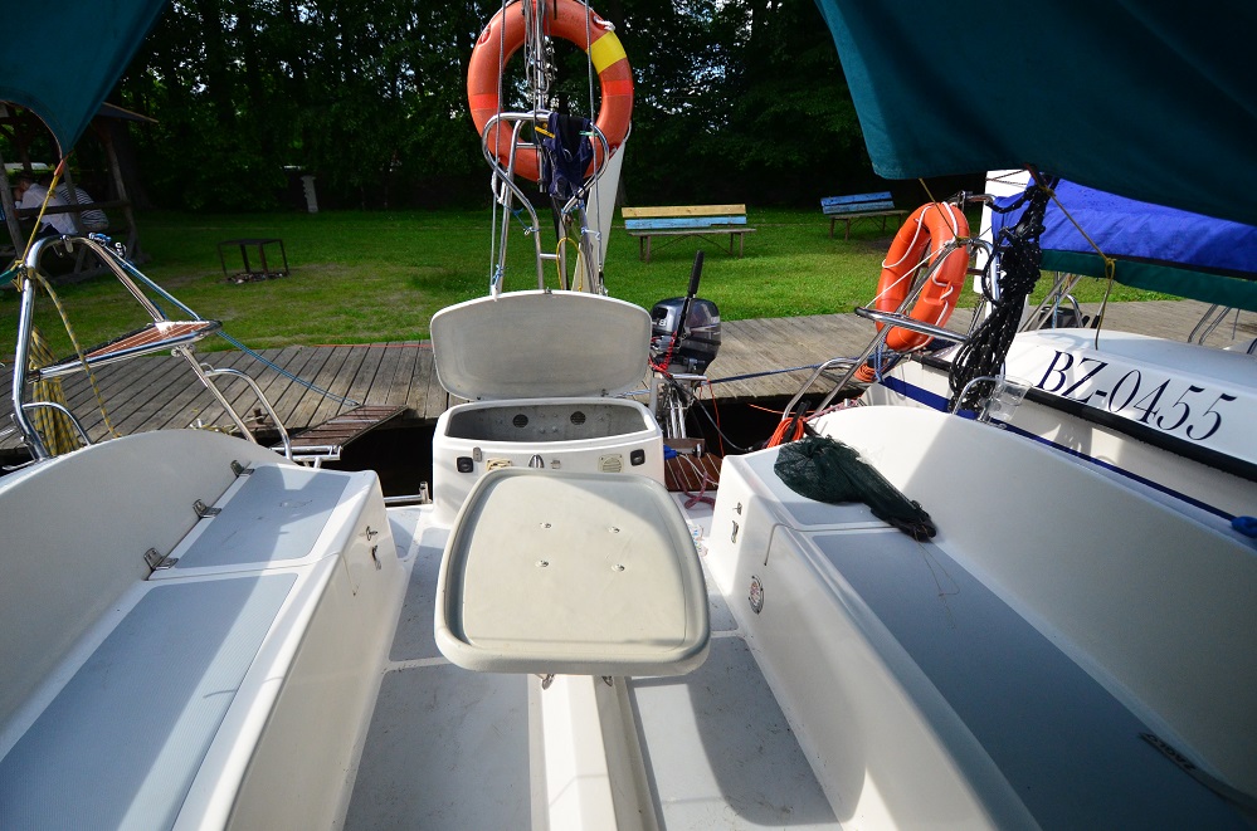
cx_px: 628
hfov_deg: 90.1
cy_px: 416
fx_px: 627
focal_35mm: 18
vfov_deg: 67.1
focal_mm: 12
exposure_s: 1/8000
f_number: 4.5
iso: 1250
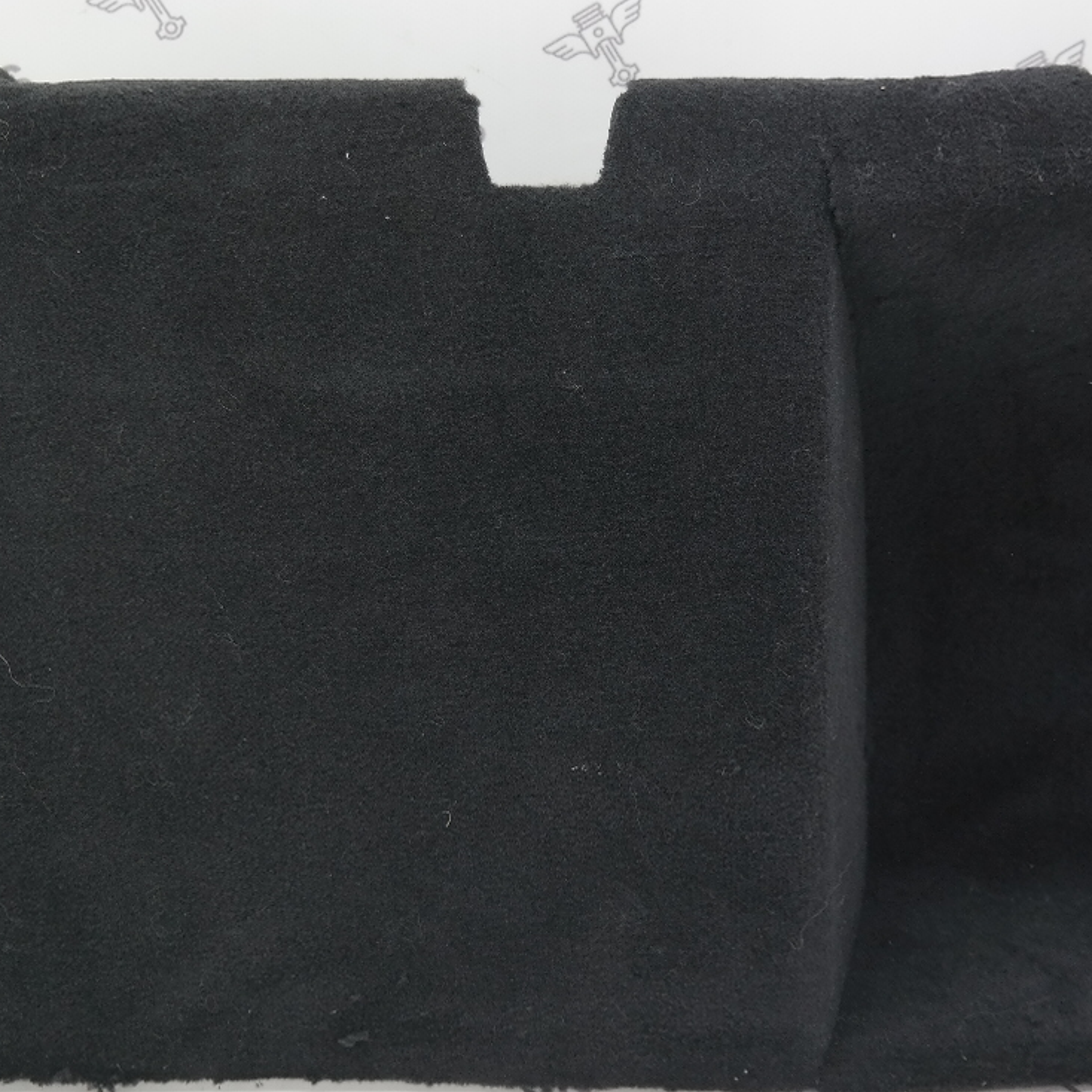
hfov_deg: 26.1
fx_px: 2356
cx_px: 525
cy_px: 387
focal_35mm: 66
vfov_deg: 26.0
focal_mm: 22
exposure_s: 1/40
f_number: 4
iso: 200
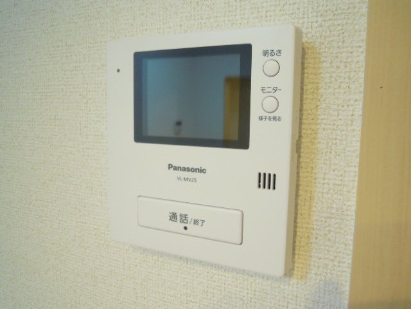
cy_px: 154
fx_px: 332
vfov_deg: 49.7
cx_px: 206
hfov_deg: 63.4
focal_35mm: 28
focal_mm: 5
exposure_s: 1/25
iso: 400
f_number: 2.7
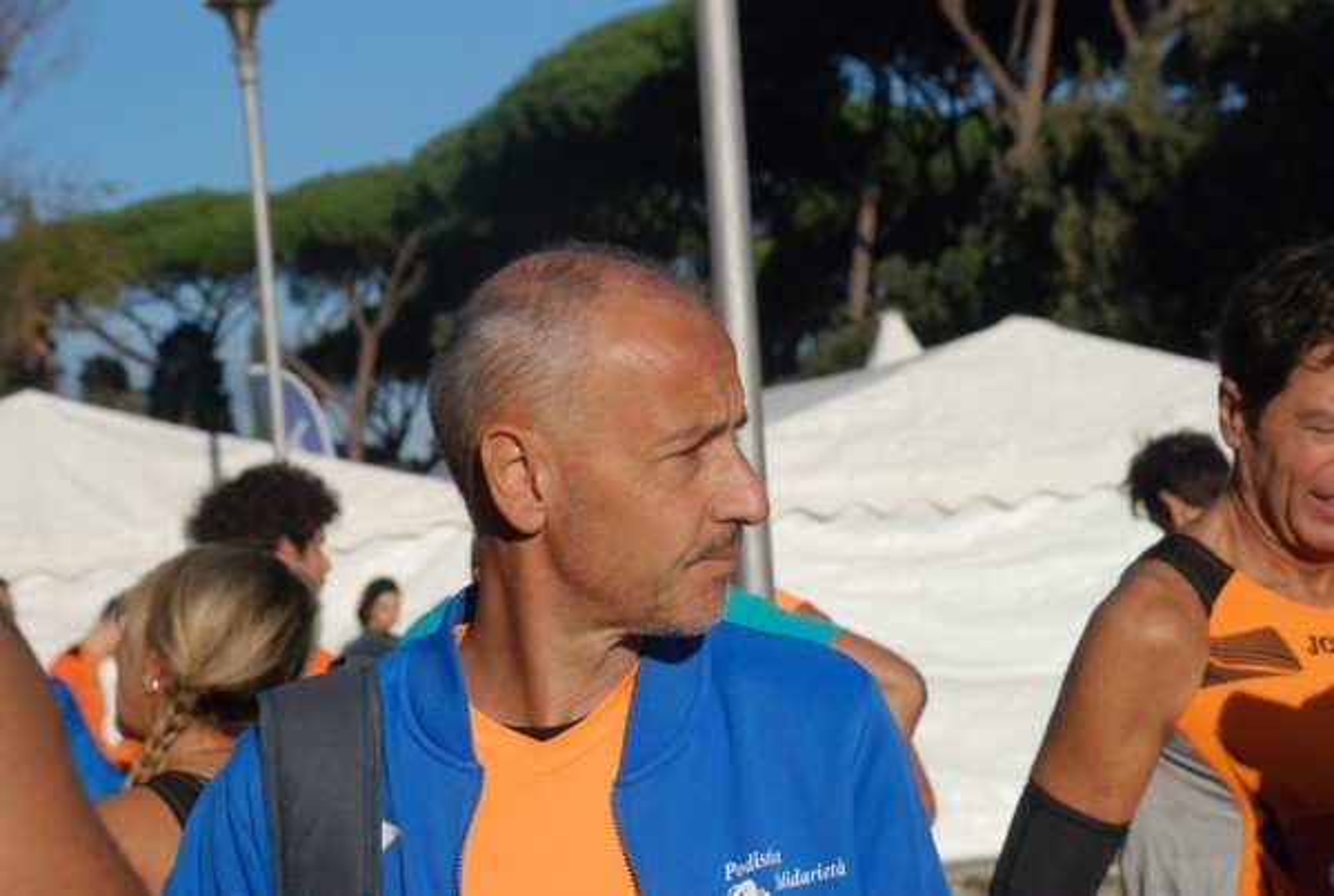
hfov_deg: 20.6
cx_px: 667
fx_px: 3677
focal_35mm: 99
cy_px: 448
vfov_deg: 13.9
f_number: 9
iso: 1000
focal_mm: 66
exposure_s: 1/2500
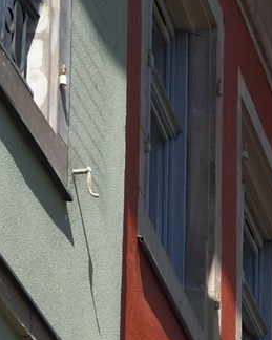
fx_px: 3916
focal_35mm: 389
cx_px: 754
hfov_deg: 3.9
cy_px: 1132
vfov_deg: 4.7
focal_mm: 56
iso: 200
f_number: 16
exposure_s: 1/200
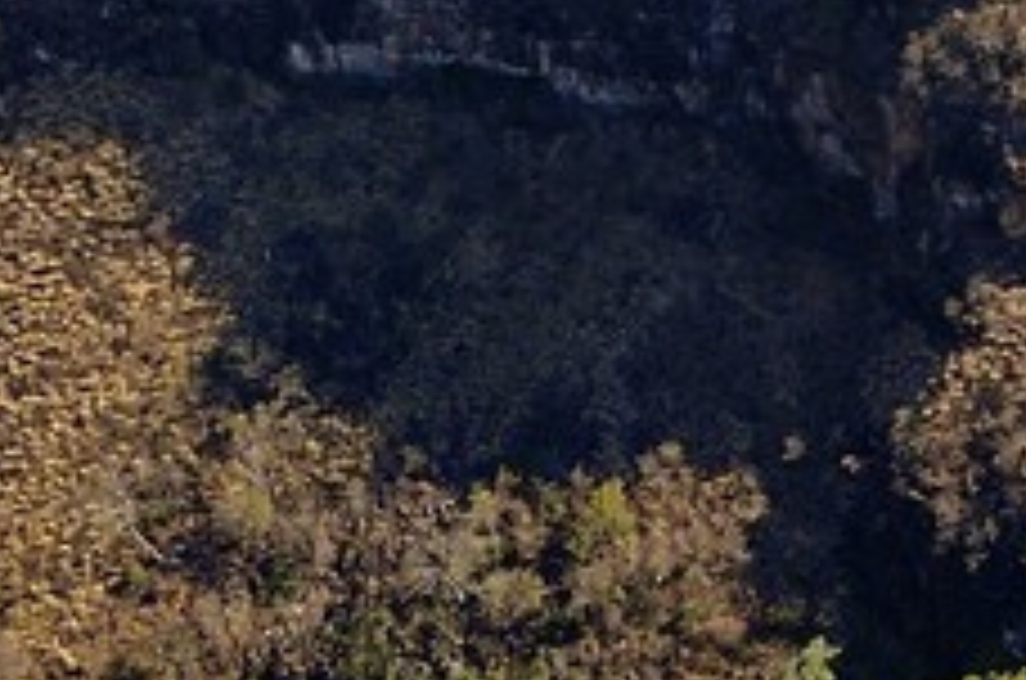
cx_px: 3267
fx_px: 6399
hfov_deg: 7.7
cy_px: -1283
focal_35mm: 225
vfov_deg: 5.7
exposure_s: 1/800
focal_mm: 32
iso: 400
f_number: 8
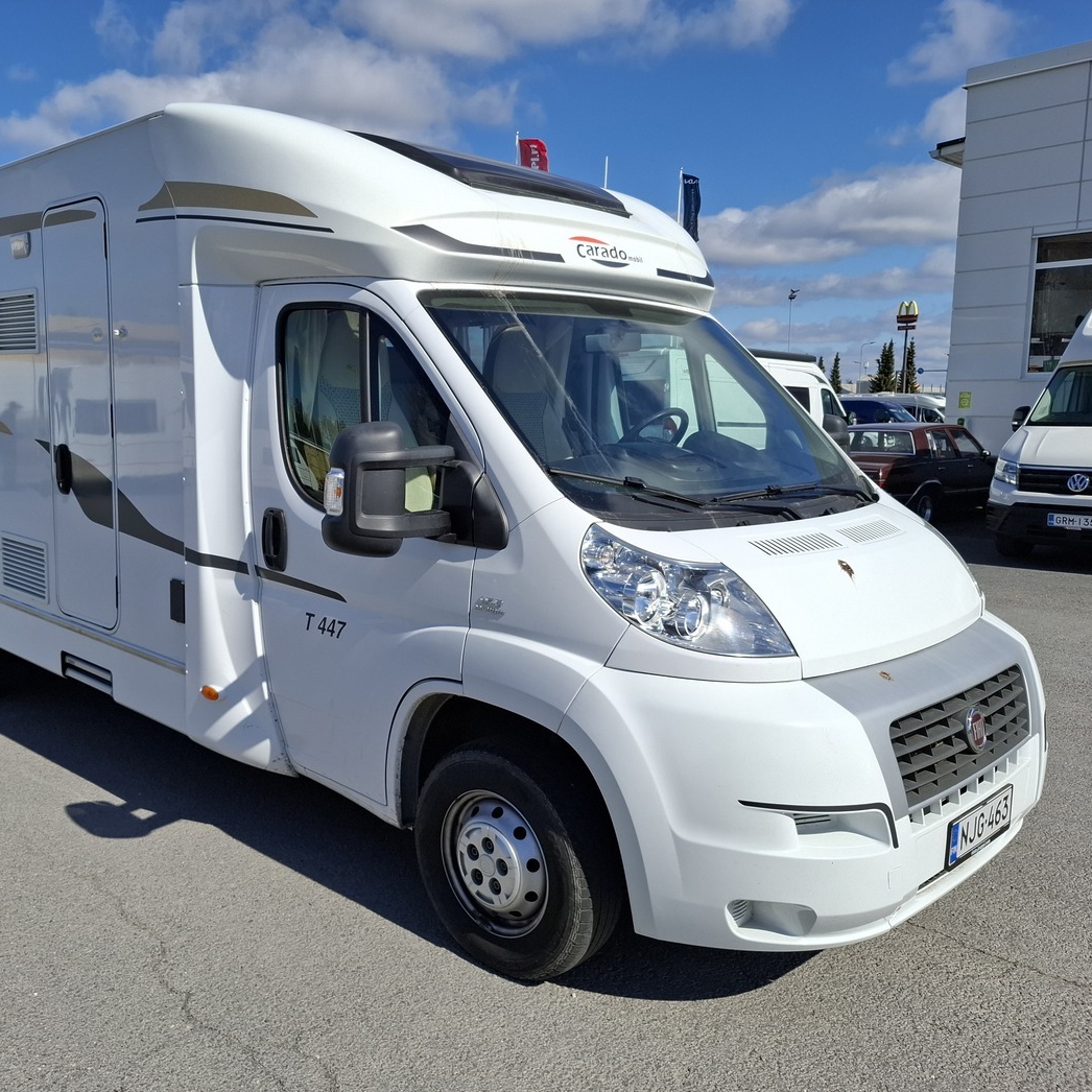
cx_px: 423
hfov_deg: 56.7
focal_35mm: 28
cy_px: 547
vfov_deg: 57.3
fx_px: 999
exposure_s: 1/3521
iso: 50
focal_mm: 5.54
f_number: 1.8
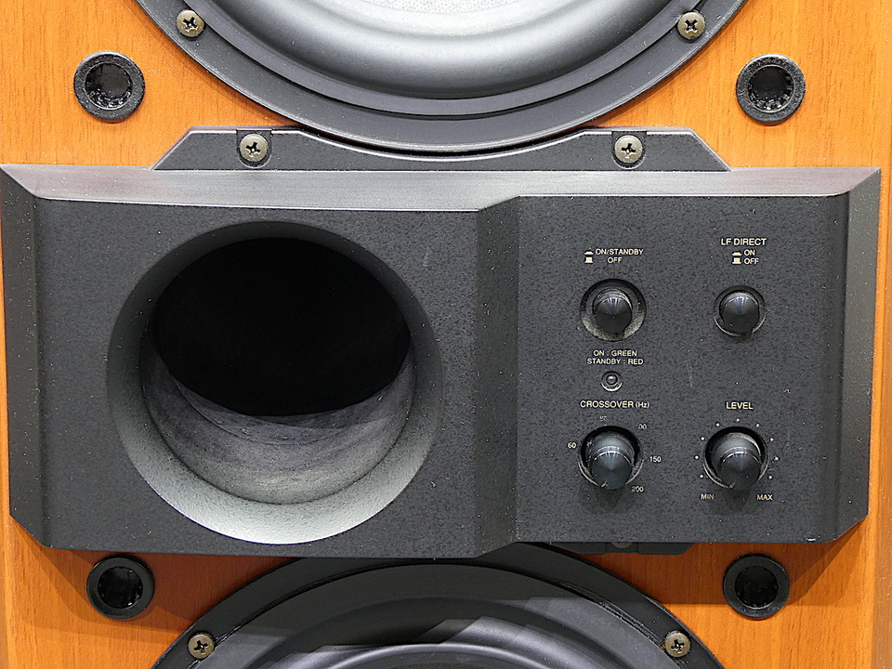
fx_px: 3195
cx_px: 446
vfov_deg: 12.0
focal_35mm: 124
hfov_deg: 15.9
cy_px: 334
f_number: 5.2
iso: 200
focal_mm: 22.3
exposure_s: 1.3
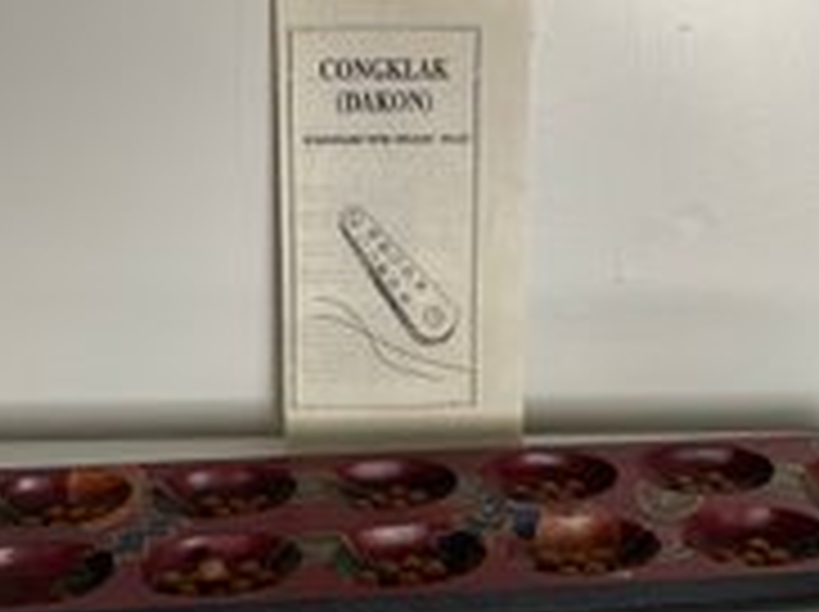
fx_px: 1158
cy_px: 322
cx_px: 389
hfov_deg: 38.9
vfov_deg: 29.6
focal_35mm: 49
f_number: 1.8
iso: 64
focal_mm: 4.25
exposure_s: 1/60
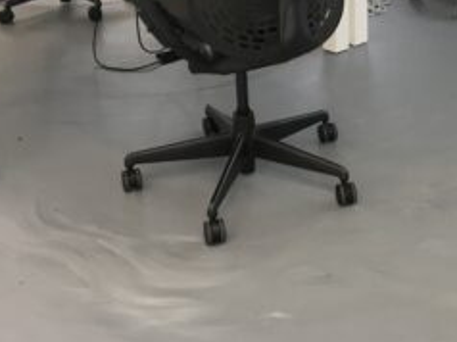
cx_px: 388
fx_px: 805
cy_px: 64
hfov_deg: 30.7
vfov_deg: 23.6
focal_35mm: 61
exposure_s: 1/33
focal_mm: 4.15
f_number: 2.2
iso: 32
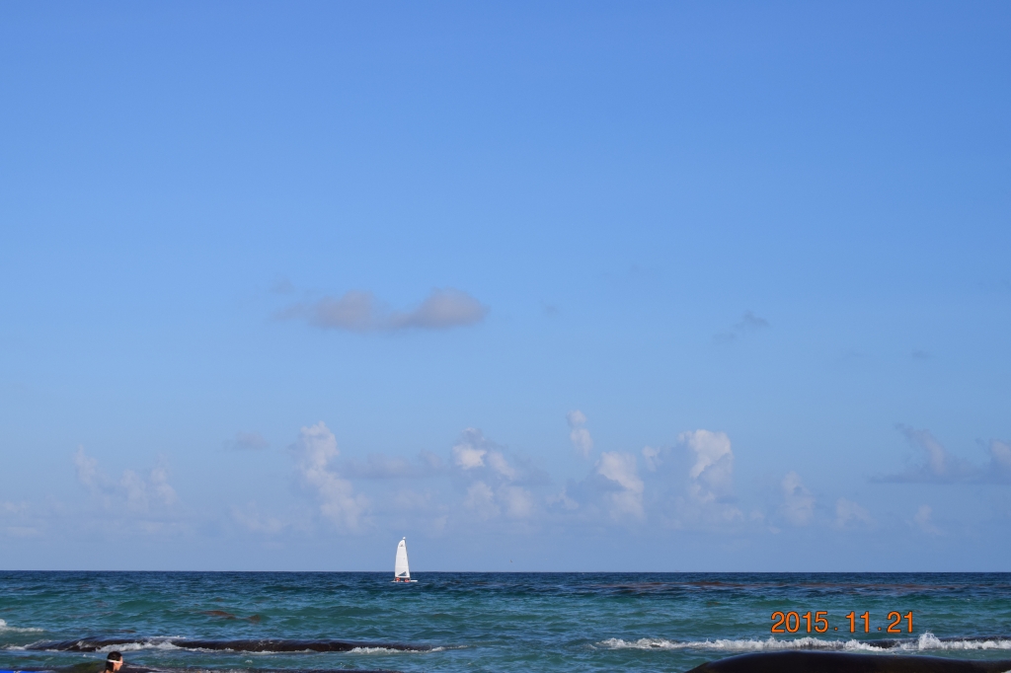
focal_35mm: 82
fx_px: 2316
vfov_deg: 16.5
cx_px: 506
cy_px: 336
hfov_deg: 24.6
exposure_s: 1/2000
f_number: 7.1
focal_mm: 55
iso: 400
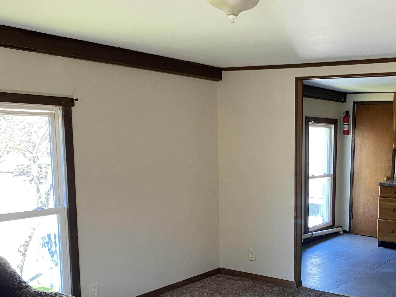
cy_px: 214
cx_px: 307
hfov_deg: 42.2
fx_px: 492
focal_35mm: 43
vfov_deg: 33.1
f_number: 1.8
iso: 125
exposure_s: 1/68
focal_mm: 4.25
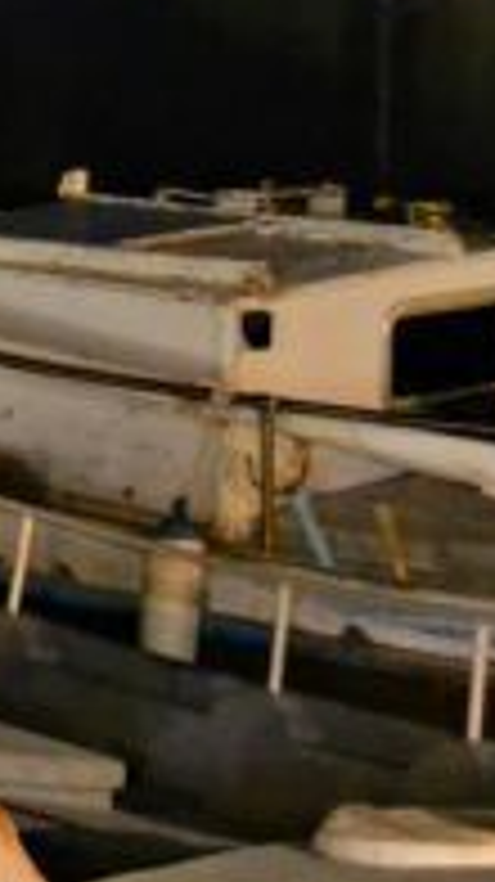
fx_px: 4605
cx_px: -958
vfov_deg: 10.9
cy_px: 331
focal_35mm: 197
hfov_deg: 5.8
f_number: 4
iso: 3200
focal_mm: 24
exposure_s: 1/10
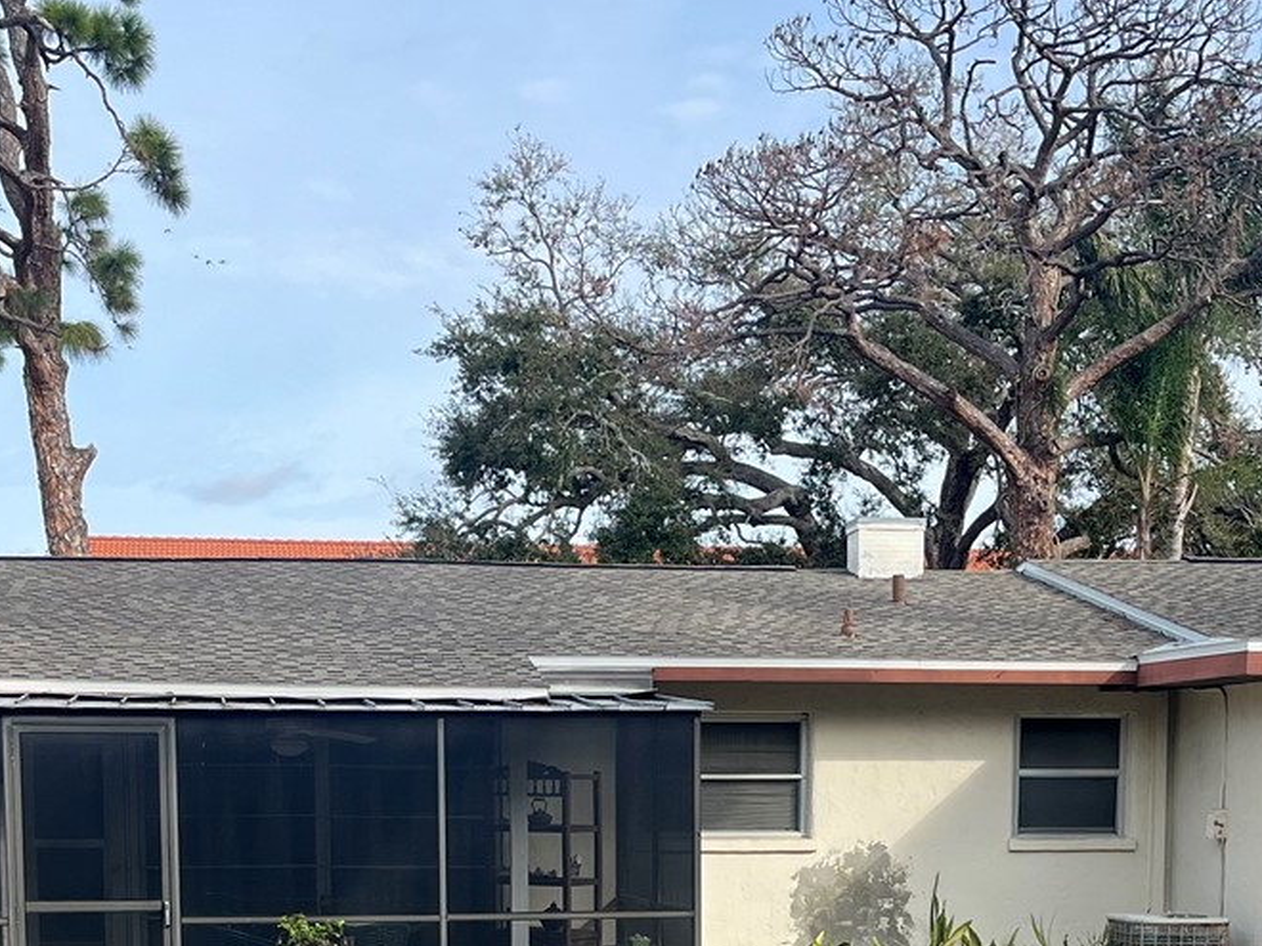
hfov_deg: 30.7
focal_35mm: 63
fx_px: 2297
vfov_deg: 22.2
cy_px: 992
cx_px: 620
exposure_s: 1/2222
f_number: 1.6
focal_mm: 5.1
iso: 50
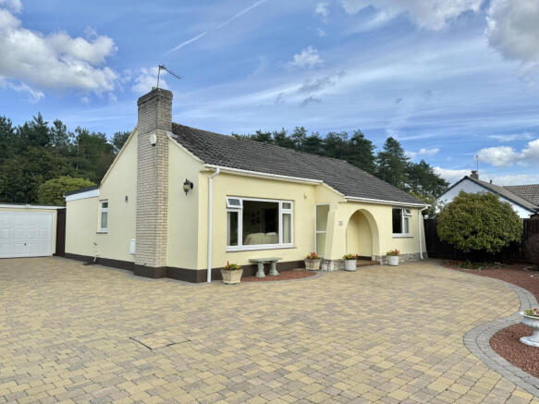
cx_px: 270
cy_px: 202
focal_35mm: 24
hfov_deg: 71.6
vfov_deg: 56.8
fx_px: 374
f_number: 1.78
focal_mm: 6.76
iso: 80
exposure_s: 1/4167
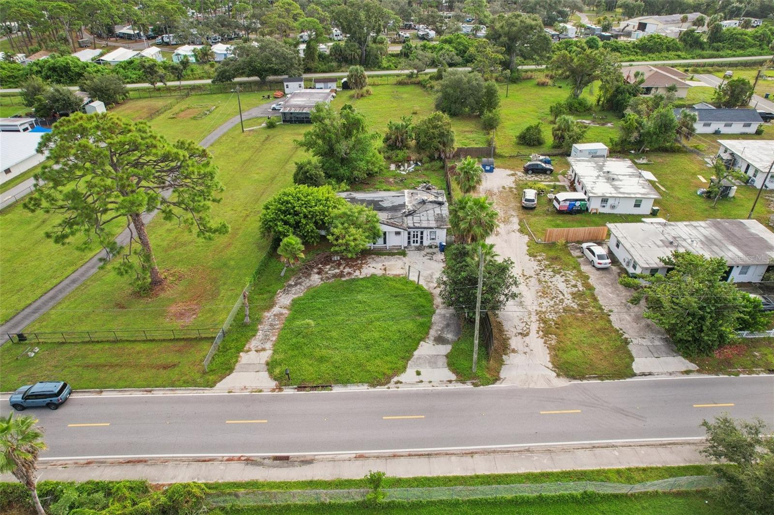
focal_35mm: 22
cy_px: 258
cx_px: 387
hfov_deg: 78.6
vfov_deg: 57.2
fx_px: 473
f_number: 2.8
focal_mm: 8.4
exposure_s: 1/500
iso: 110
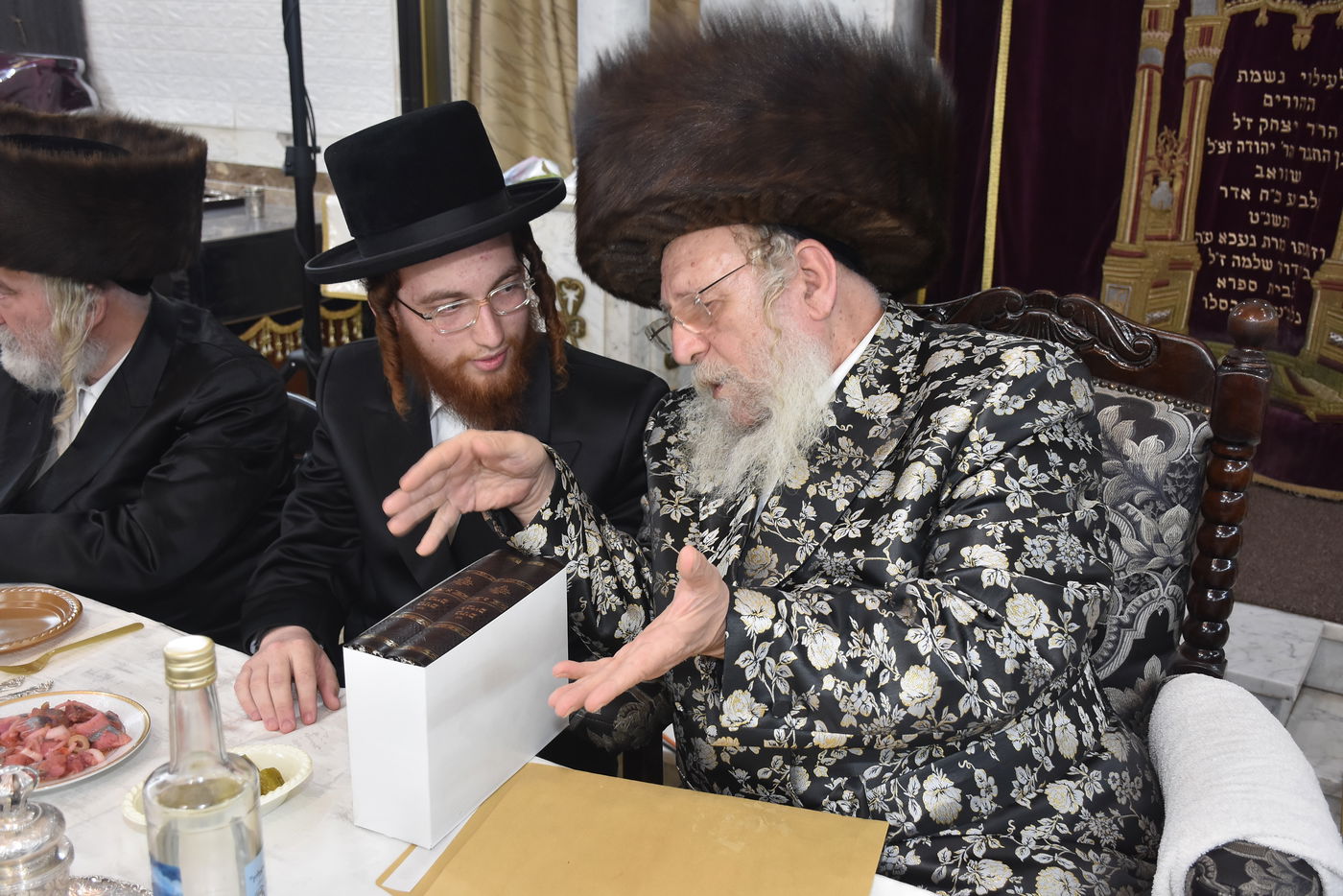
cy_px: 448
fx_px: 1343
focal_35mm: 36
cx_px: 672
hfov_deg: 53.1
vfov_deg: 36.9
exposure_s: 1/80
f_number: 5.6
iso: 800
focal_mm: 24
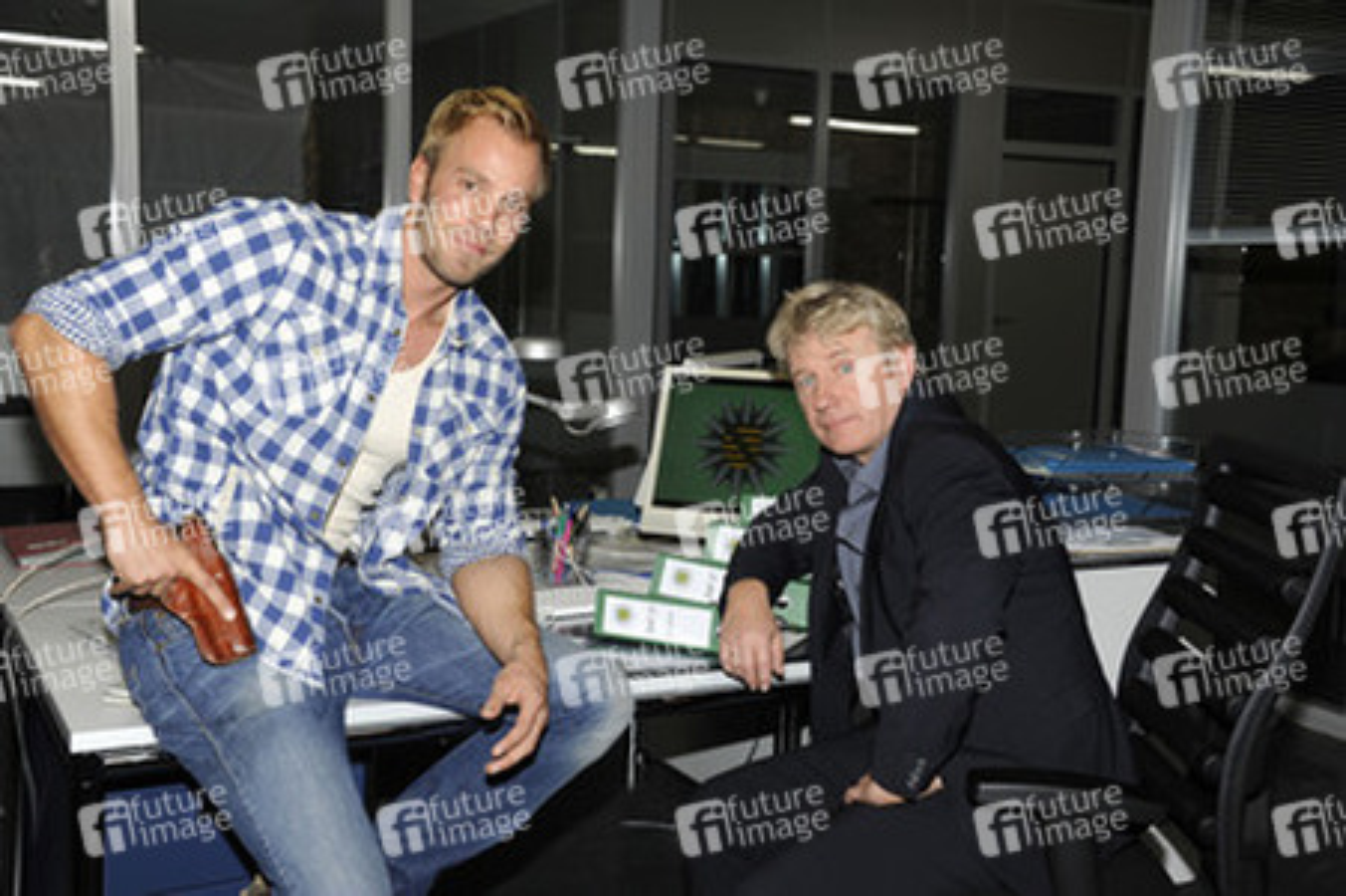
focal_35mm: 45
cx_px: 673
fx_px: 1681
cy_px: 448
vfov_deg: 29.8
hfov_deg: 43.6
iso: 800
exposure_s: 1/125
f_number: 5.6
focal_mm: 45
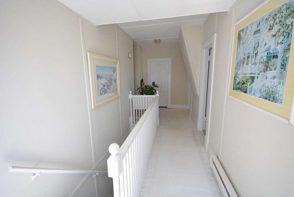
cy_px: 98
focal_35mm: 15
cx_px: 147
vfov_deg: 77.4
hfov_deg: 100.3
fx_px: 123
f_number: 5.6
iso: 1000
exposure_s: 1/125
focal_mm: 10
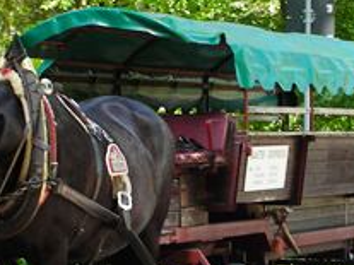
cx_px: 127
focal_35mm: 142
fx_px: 1451
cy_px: 205
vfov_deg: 10.4
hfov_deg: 13.9
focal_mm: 7.7
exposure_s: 1/43.4
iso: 50
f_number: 3.5
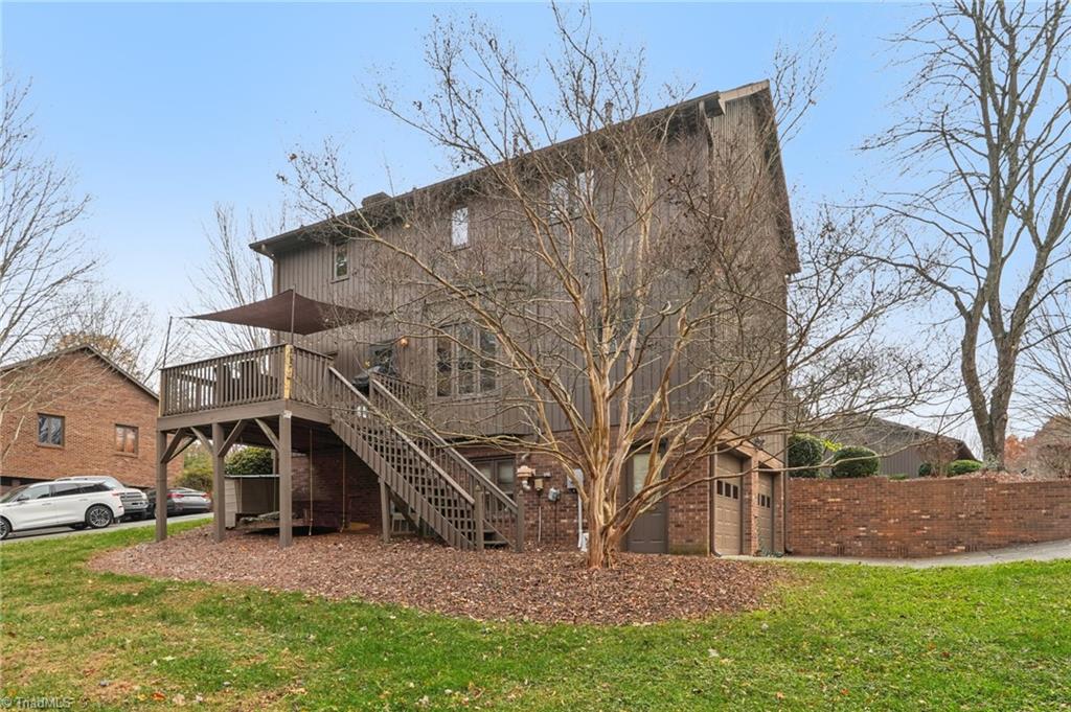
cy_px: 356
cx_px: 536
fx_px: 669
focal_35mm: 22
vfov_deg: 56.1
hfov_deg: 77.4
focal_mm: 15
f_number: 8
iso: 100
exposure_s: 1/45
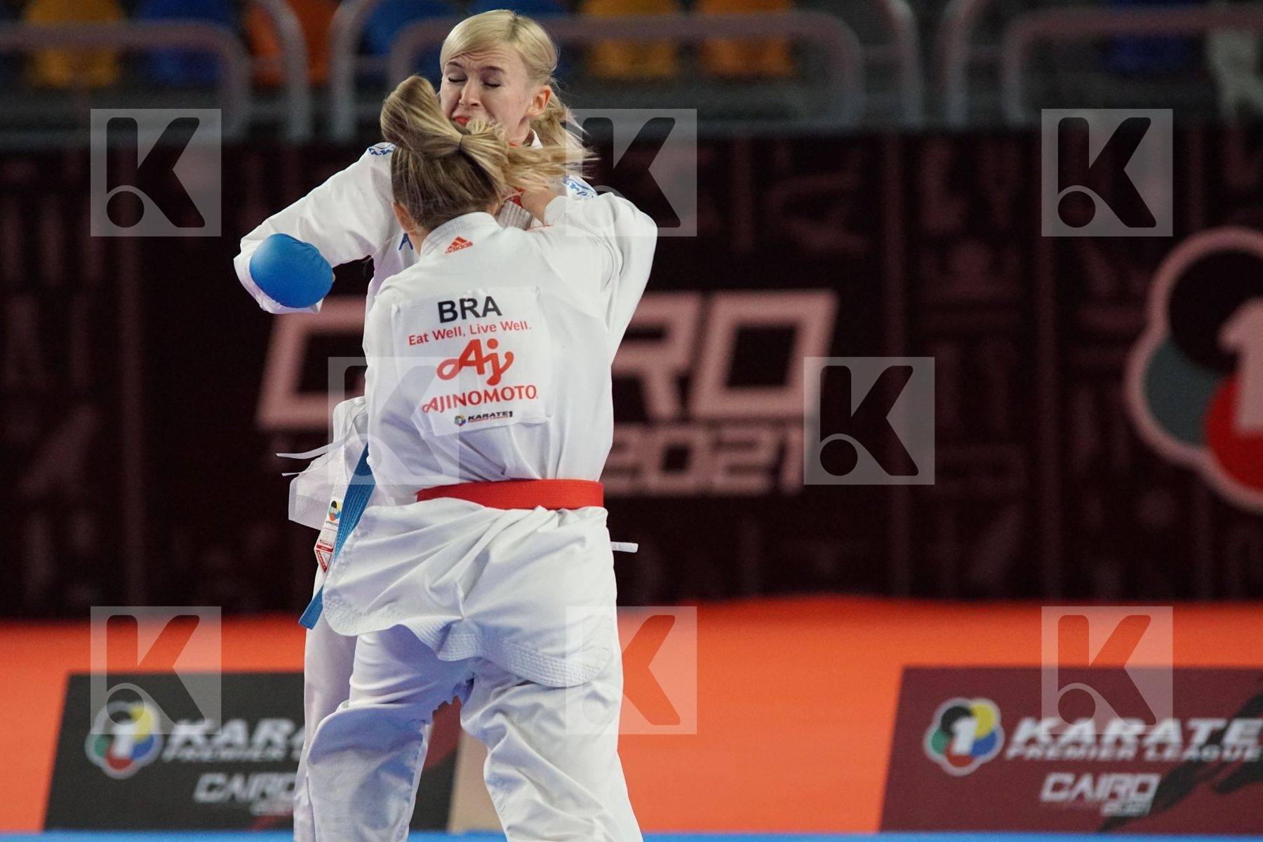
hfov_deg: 6.9
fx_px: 10524
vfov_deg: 4.6
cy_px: 421
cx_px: 632
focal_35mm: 300
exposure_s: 1/2000
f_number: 2.8
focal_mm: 200
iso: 3200
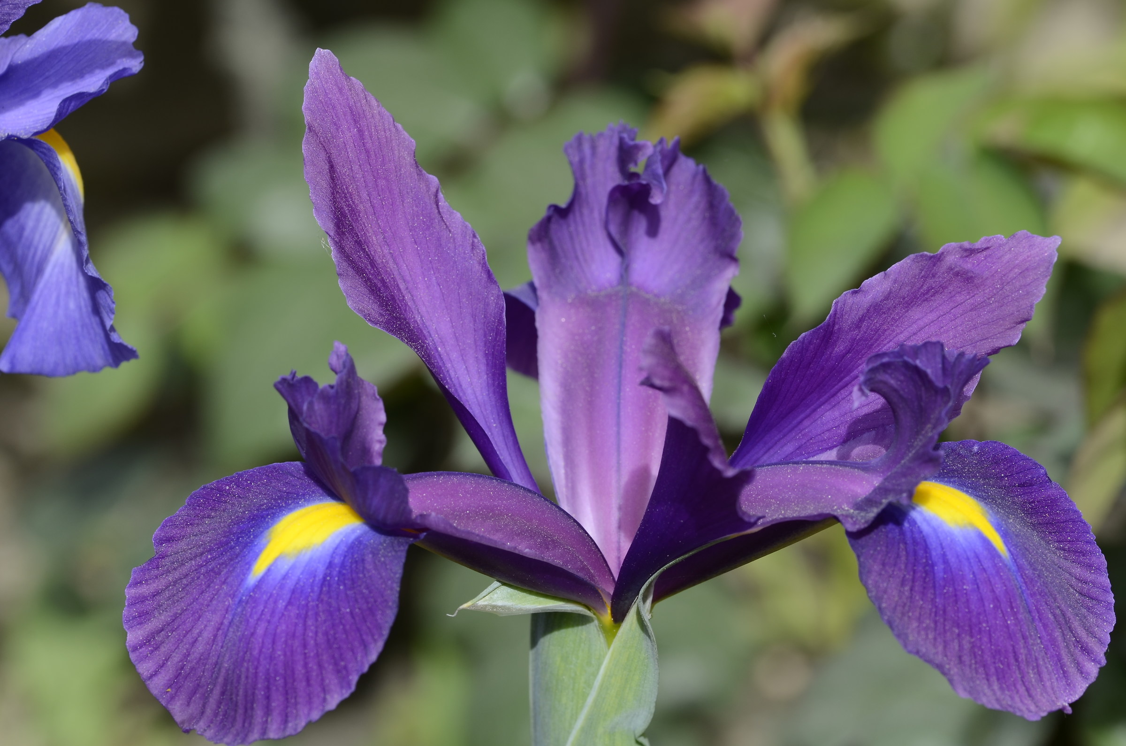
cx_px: 563
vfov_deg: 8.7
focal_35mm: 158
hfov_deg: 13.1
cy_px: 373
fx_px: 4915
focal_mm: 105
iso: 100
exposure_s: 1/90
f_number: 11
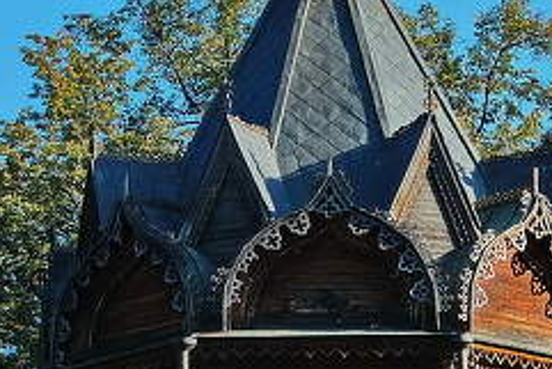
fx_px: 4004
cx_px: 355
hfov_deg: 7.9
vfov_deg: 5.3
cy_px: 336
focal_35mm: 261
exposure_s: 1/800
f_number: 2.8
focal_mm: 29.9
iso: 160
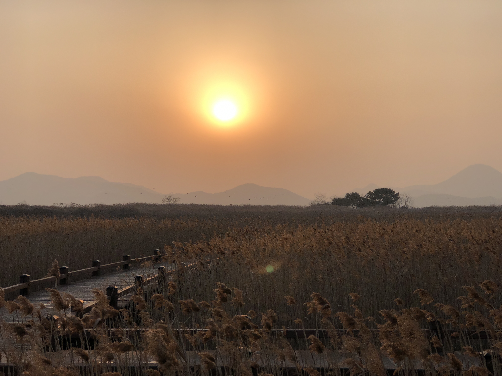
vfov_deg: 25.7
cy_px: 188
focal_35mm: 57
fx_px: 827
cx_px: 251
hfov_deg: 33.8
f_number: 2.8
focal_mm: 6.6
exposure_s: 1/813
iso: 20
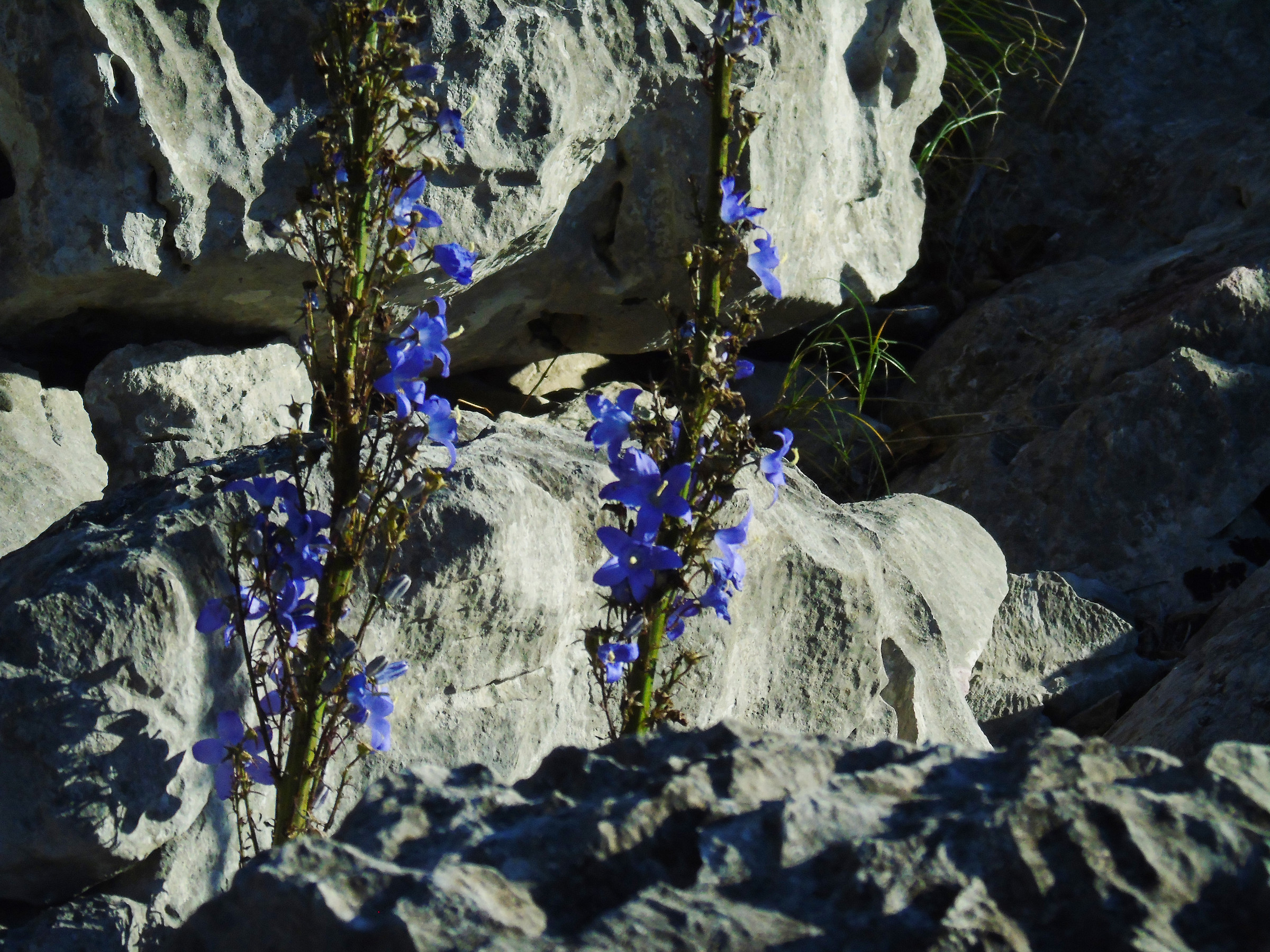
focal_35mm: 278
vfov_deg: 5.3
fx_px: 10199
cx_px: 635
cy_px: 476
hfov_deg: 7.1
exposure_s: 1/1250
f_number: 5.7
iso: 200
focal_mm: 50
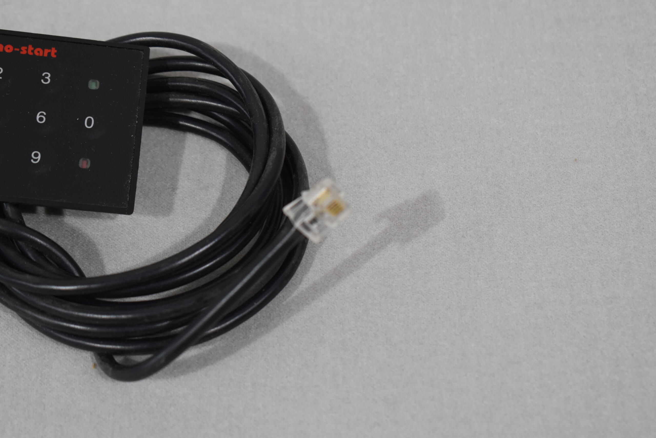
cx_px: 328
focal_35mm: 82
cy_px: 219
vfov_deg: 16.6
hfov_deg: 24.6
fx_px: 1503
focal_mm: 55
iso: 800
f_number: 5.6
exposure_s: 1/160
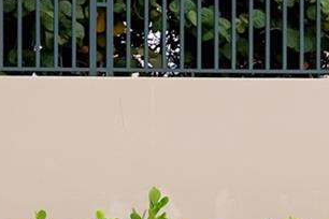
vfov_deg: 7.5
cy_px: 190
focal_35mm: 183
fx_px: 1672
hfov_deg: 11.2
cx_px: 54
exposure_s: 1/640
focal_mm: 35
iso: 100
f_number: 3.2
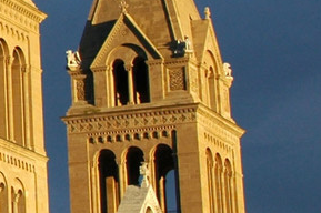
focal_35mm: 183
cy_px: -39
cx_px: -503
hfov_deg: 9.7
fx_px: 1630
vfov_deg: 7.4
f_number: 9
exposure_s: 1/200
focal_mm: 22
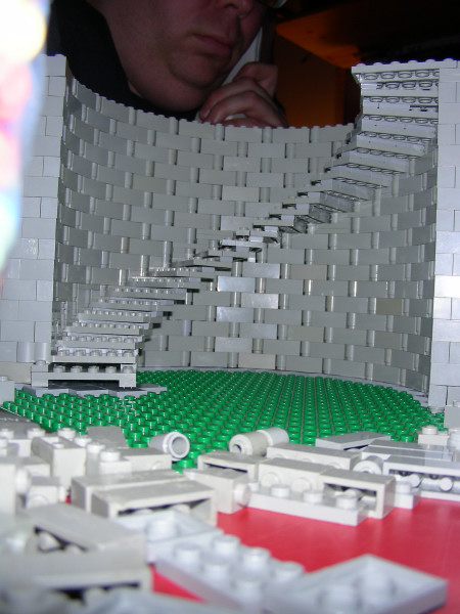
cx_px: 230
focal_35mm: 38
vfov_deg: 49.0
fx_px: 673
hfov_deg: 37.7
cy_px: 307
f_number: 3.5
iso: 50
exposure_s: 1/60.1
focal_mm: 6.3
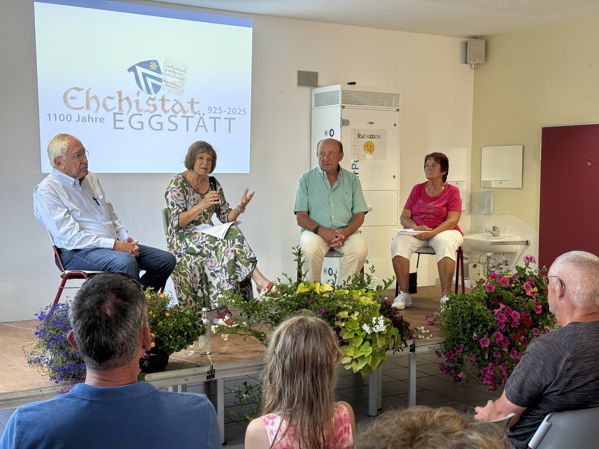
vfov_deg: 30.3
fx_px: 831
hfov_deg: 39.7
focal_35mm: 48
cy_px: 224
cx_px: 300
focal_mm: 6.76
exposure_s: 1/60
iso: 125
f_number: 1.78
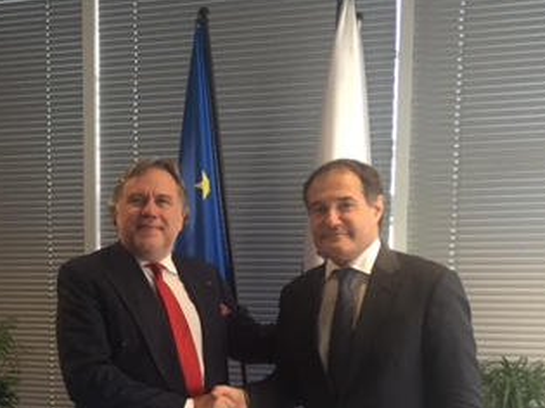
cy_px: 353
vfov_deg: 24.2
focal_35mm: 59
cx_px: 100
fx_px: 929
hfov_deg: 31.8
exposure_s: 1/33
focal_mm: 4.15
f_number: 2.2
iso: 64
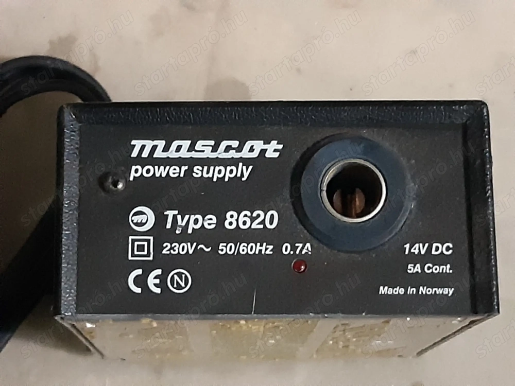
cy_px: 193
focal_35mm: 26
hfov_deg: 67.3
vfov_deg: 53.1
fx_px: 387
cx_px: 258
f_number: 1.7
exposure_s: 1/17
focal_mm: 3.93
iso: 640
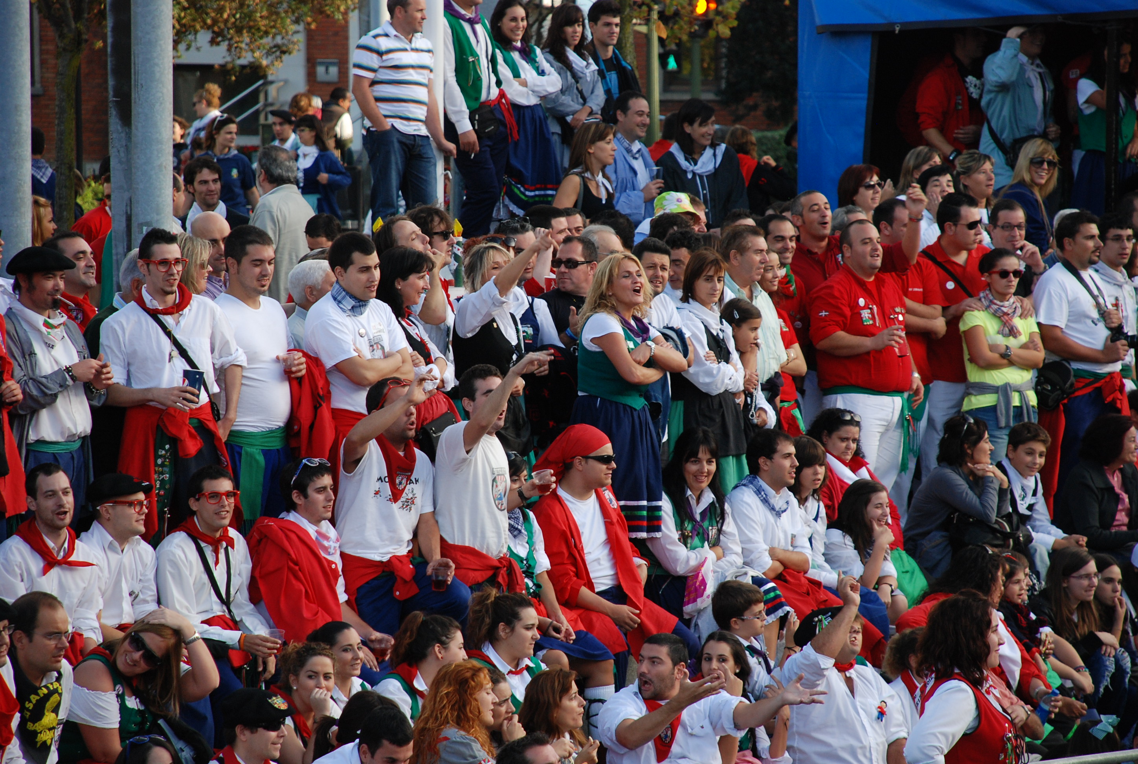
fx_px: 5939
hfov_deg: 10.9
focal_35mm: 188
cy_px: 382
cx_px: 569
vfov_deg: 7.4
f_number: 5.6
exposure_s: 1/200
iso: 400
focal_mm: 125
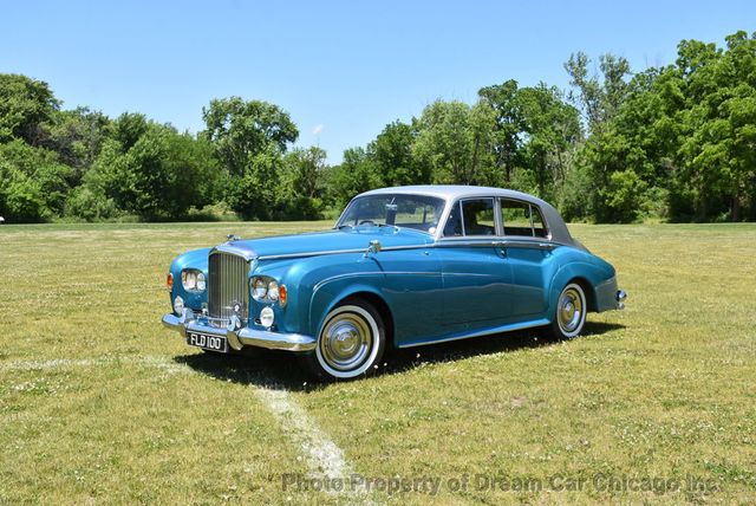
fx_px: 820
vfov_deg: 34.3
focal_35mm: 39
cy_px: 253
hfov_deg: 49.5
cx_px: 378
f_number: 8
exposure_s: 1/500
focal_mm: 26
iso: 220
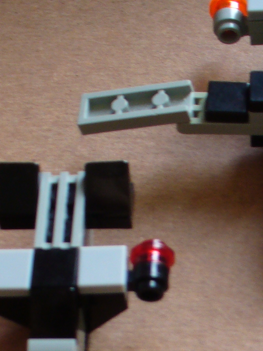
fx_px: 1164
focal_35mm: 115
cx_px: 310
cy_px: 458
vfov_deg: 16.2
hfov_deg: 12.6
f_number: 2.8
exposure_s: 1/13
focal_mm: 6.1
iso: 80
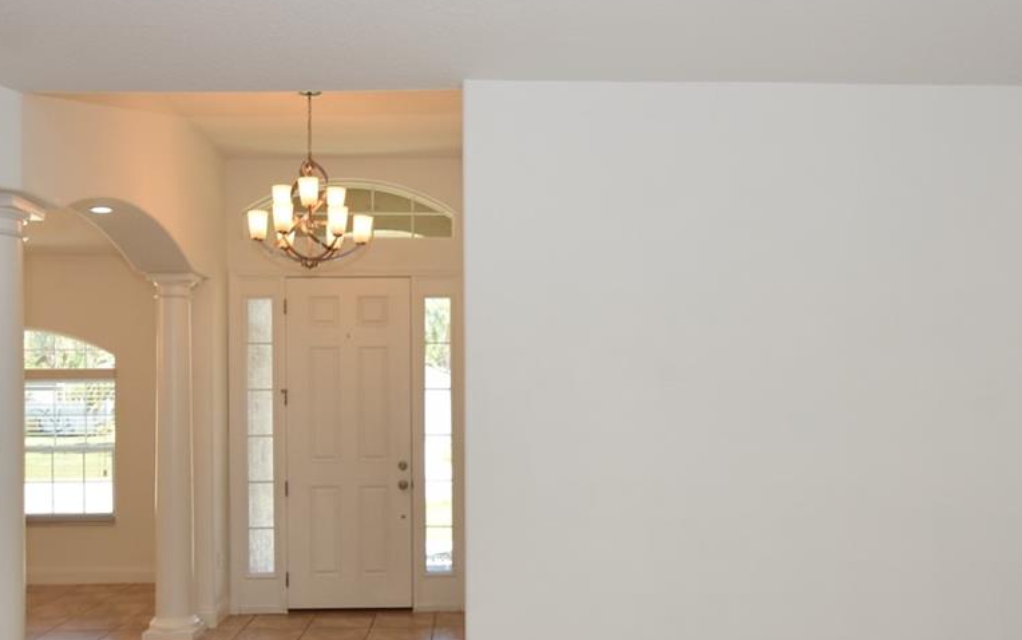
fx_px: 892
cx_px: 494
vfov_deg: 39.2
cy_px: 396
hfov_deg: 59.6
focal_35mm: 32
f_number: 5
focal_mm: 10
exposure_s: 1/100
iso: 200
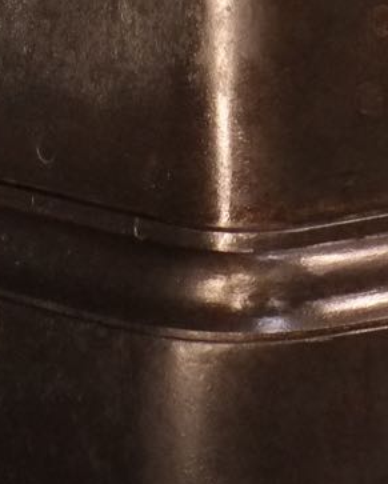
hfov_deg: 5.0
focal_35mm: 308
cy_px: -485
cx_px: 407
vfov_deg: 6.1
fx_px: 4416
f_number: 4.5
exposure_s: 1/125
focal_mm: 35
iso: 2500
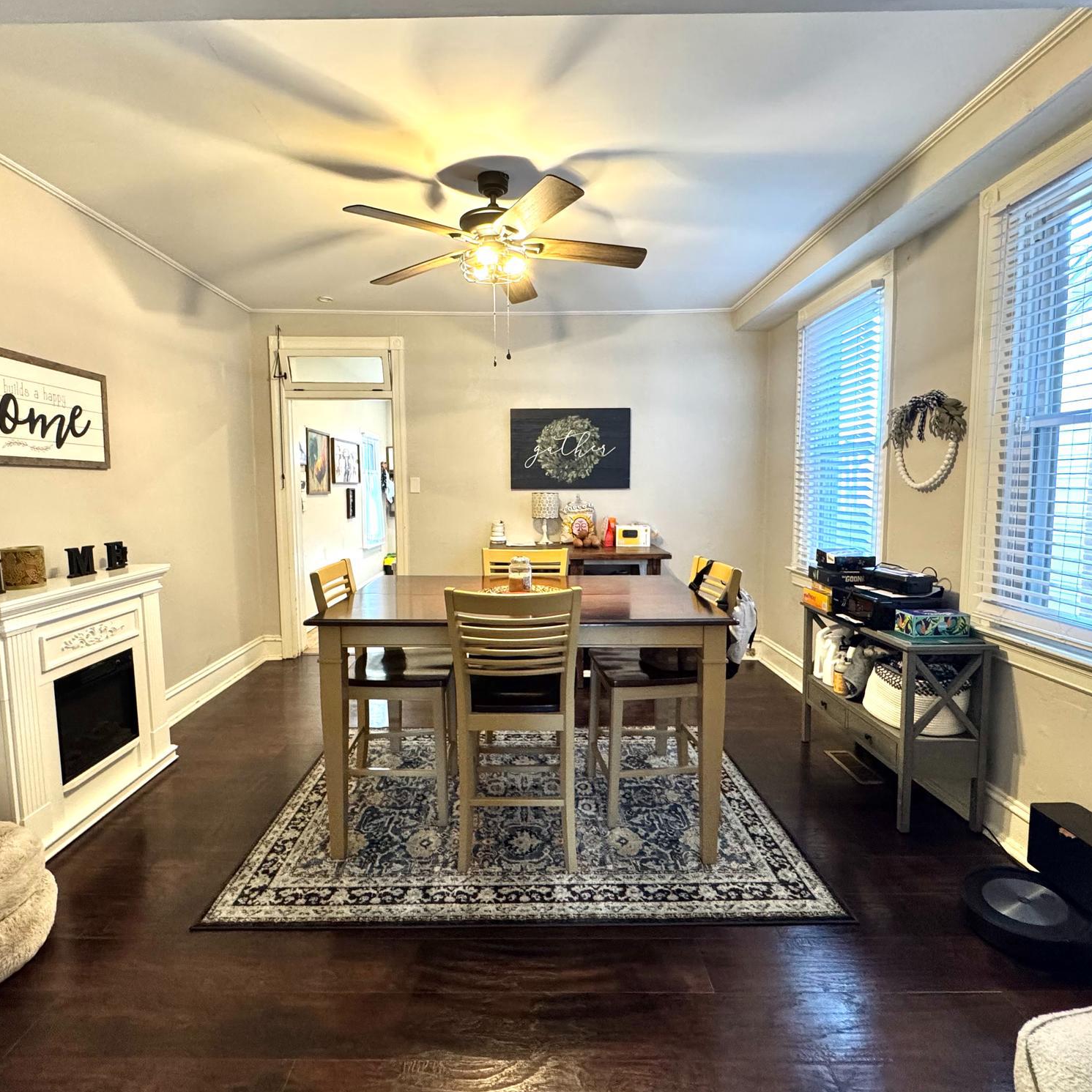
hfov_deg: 83.9
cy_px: 535
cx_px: 526
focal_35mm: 17
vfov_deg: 84.0
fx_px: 607
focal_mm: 2.22
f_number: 2.2
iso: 320
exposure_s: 1/60
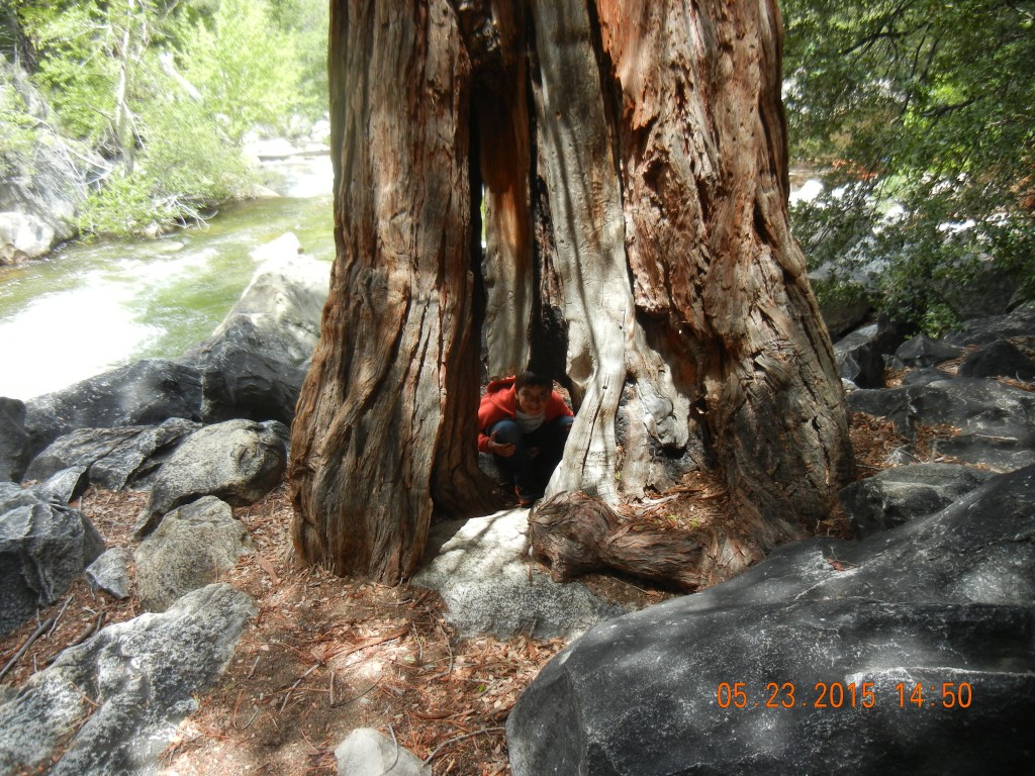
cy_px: 388
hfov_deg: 60.0
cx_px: 518
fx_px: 897
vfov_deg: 46.8
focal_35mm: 30
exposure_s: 1/292
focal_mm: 5.4
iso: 160
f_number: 3.5
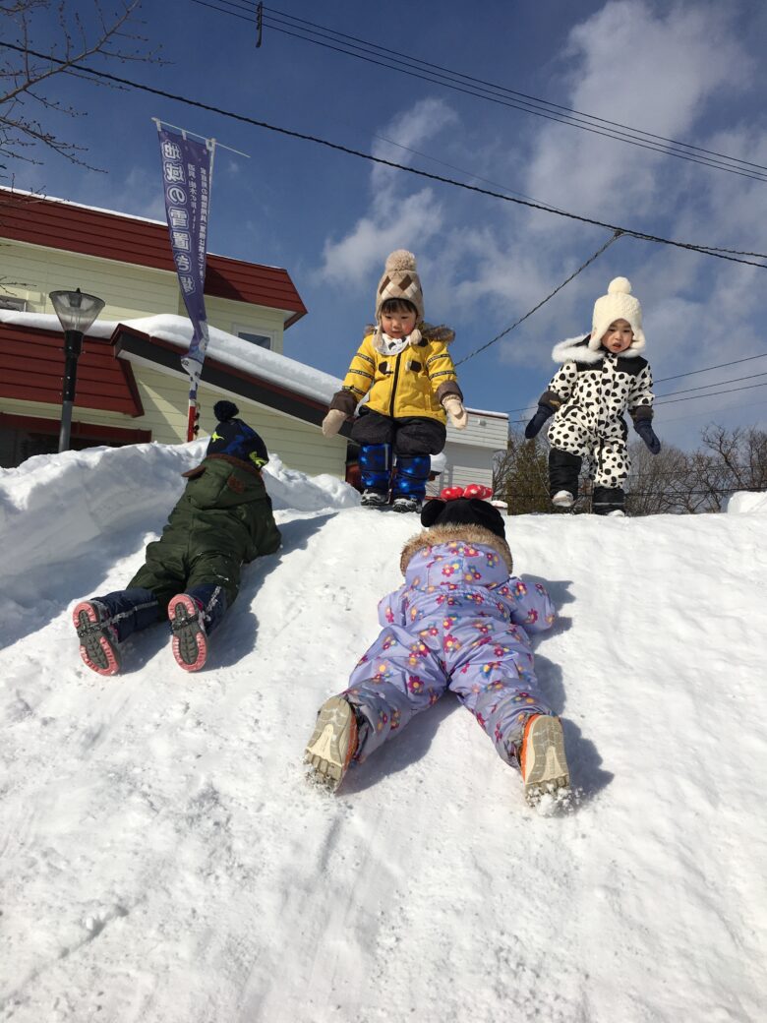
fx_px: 857
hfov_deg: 48.2
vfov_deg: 61.7
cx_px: 384
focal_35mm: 29
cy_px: 512
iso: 25
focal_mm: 4.15
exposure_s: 1/4525
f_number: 2.2
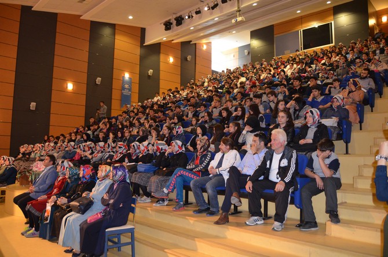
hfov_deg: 67.5
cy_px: 128
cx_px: 194
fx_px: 290
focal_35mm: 27
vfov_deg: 47.8
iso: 1600
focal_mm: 18
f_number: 3.5
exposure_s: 1/60
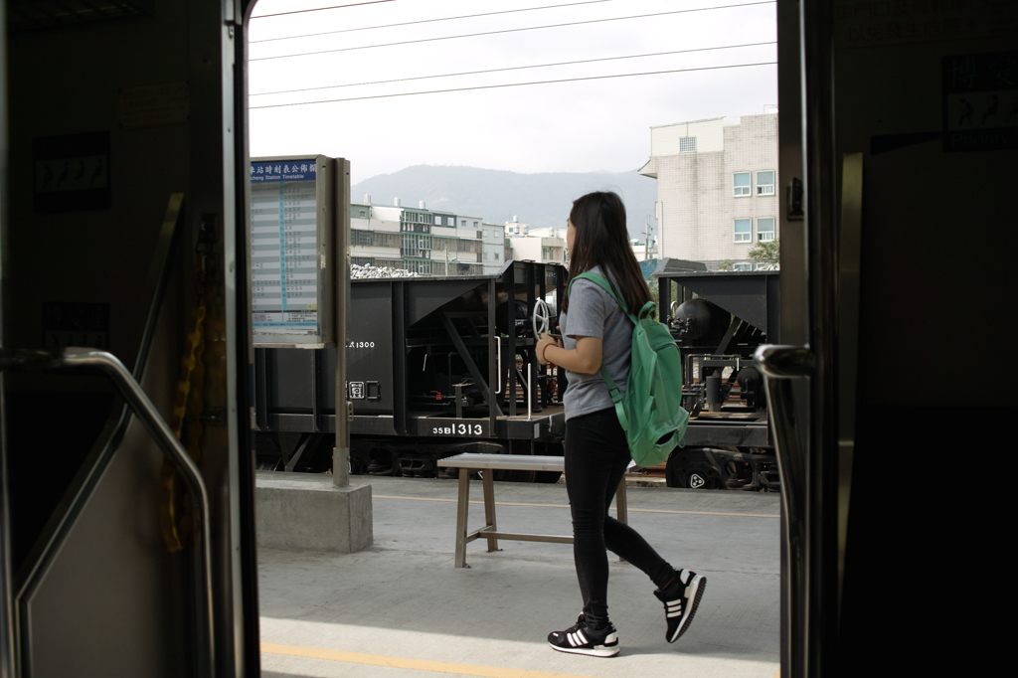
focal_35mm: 41
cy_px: 339
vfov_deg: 32.6
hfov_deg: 47.4
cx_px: 509
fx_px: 1159
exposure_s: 1/800
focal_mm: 24.2
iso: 100
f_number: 2.8
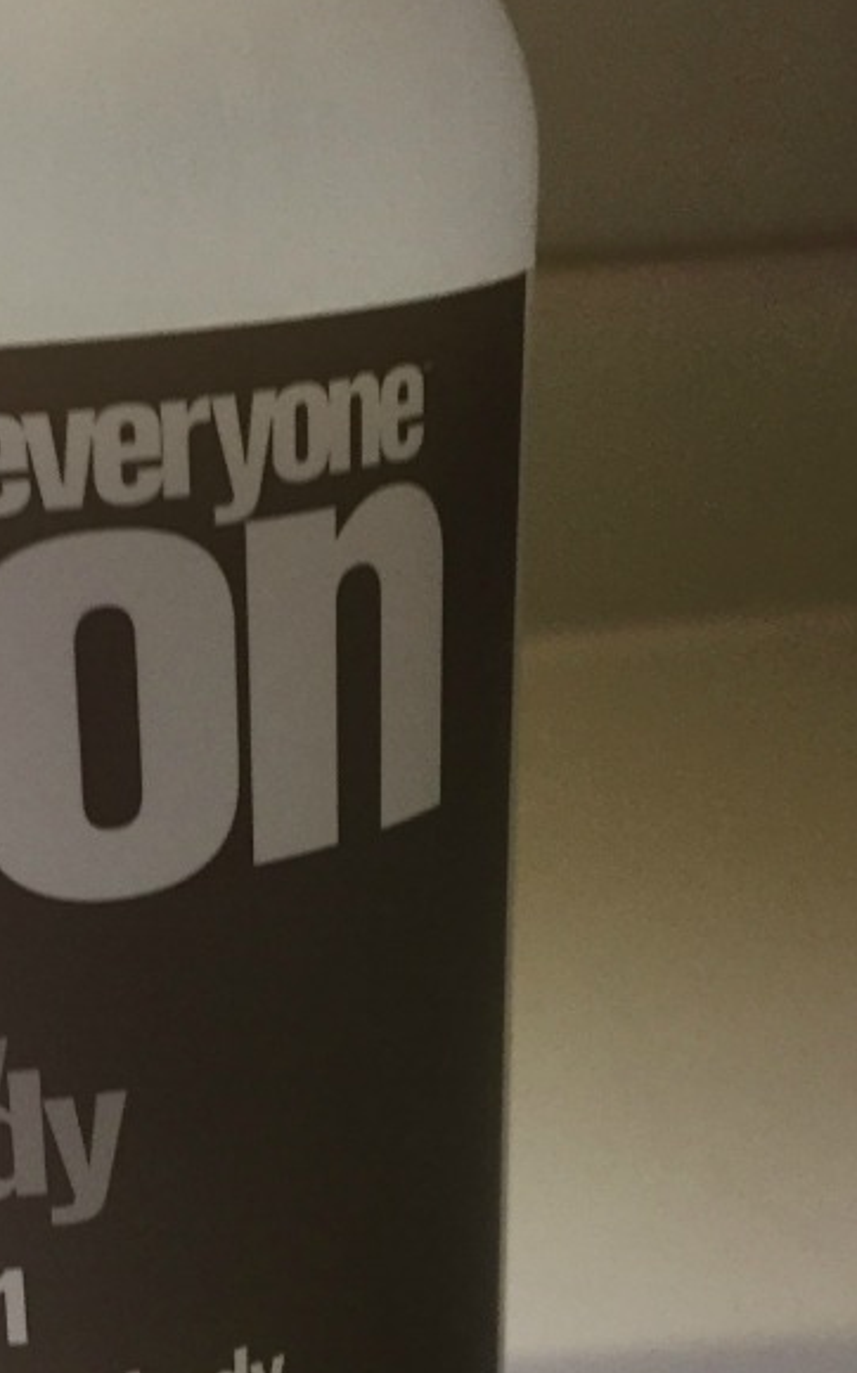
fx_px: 1983
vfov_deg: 37.7
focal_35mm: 53
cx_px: 5
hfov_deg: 23.4
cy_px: 928
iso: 125
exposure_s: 1/30
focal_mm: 4.15
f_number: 2.2
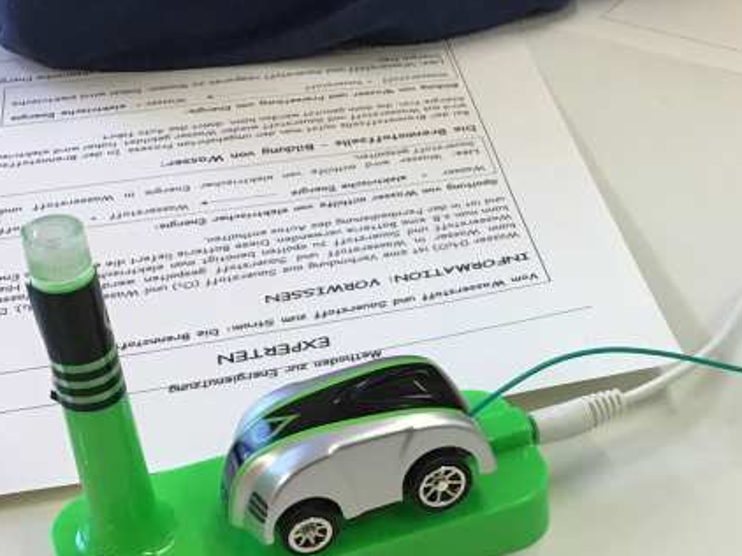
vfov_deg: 20.4
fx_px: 1542
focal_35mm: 72
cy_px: 361
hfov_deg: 26.4
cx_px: 627
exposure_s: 1/33
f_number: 2.4
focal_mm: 3.3
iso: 64
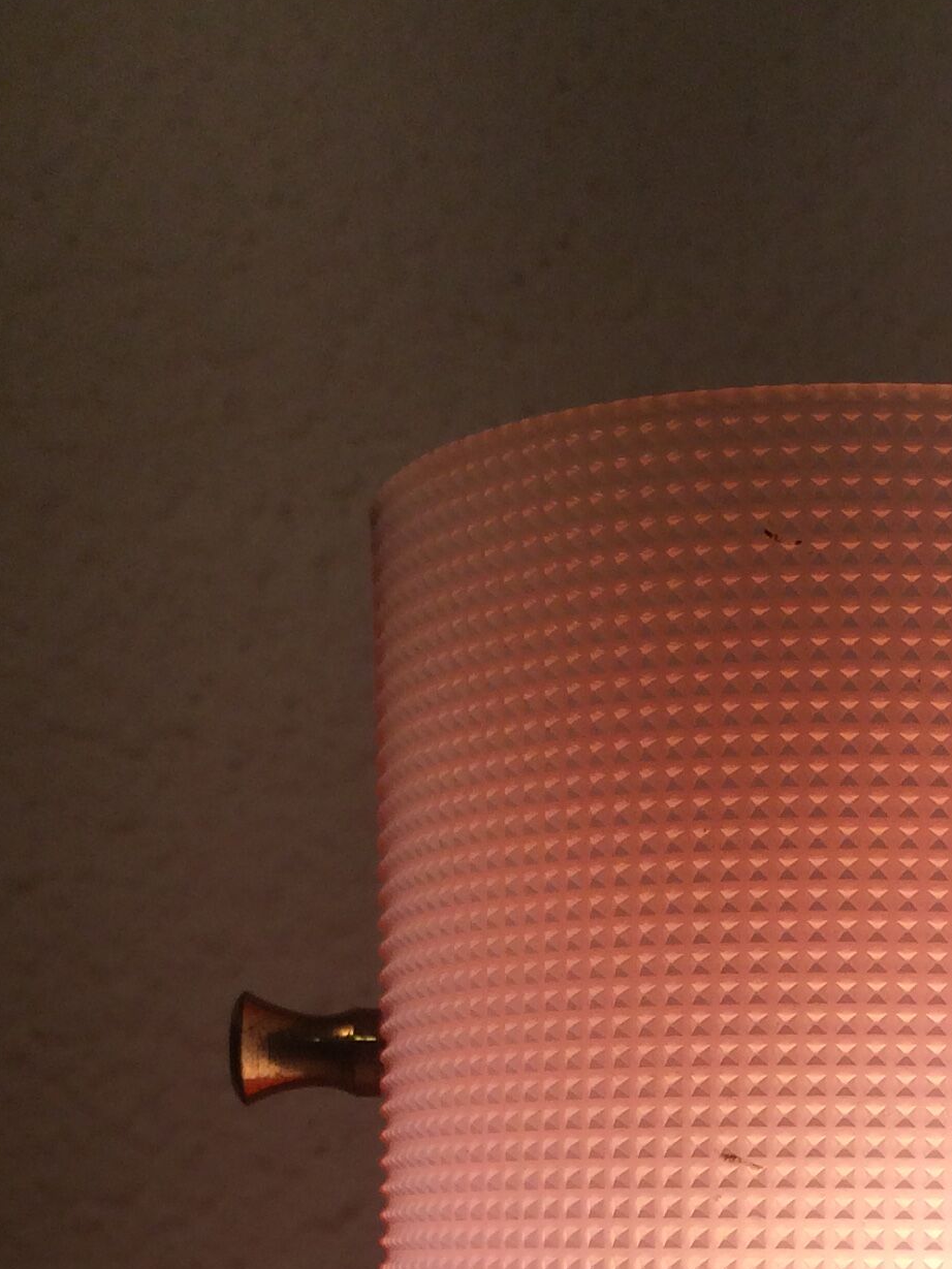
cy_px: 1505
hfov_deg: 18.7
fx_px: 2823
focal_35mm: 77
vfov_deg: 23.3
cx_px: 910
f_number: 2.2
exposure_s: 1/306
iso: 32
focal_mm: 4.15
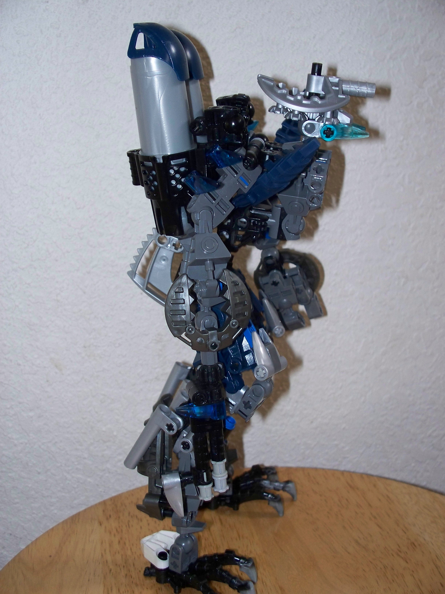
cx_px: 222
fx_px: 806
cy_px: 297
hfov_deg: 30.9
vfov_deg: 40.4
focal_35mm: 47
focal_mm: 9.86
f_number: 2.9
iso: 200
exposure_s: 1/30
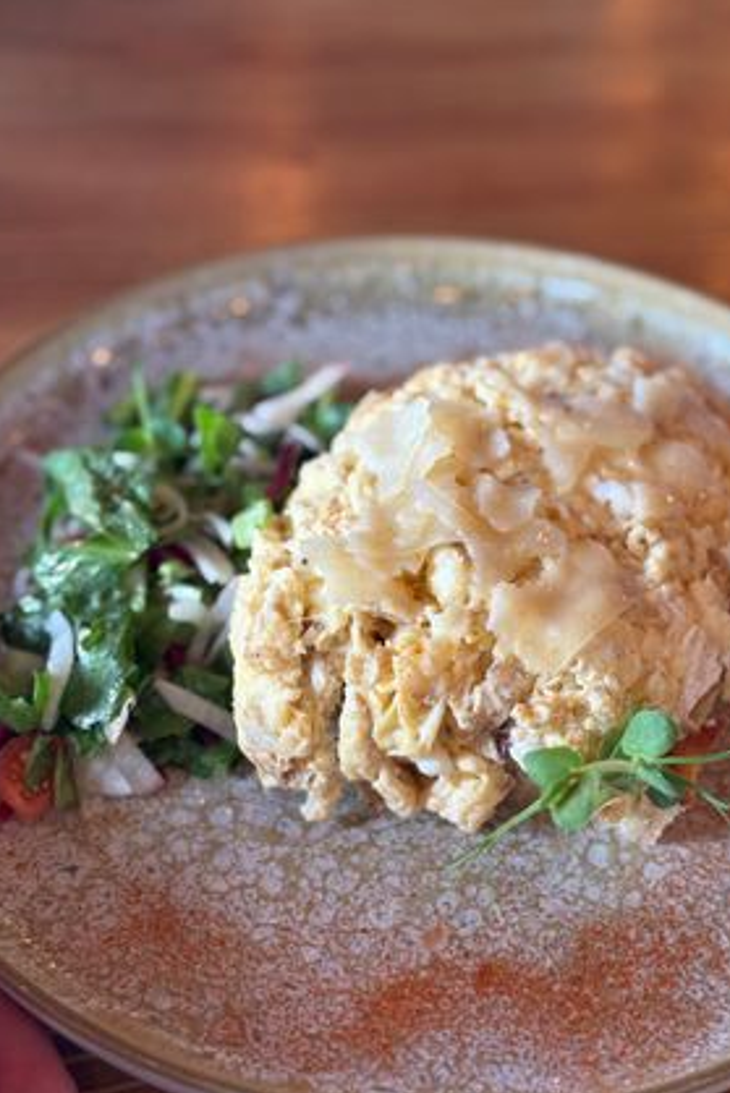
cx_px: 392
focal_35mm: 51
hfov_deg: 26.5
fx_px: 1550
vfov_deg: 38.9
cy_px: 543
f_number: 1.78
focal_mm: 6.76
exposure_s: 1/50
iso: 64
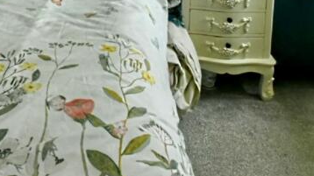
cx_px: 80
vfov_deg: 20.8
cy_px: -114
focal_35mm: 45
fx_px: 375
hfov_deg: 44.0
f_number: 9
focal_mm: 10
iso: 3200
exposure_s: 1/320
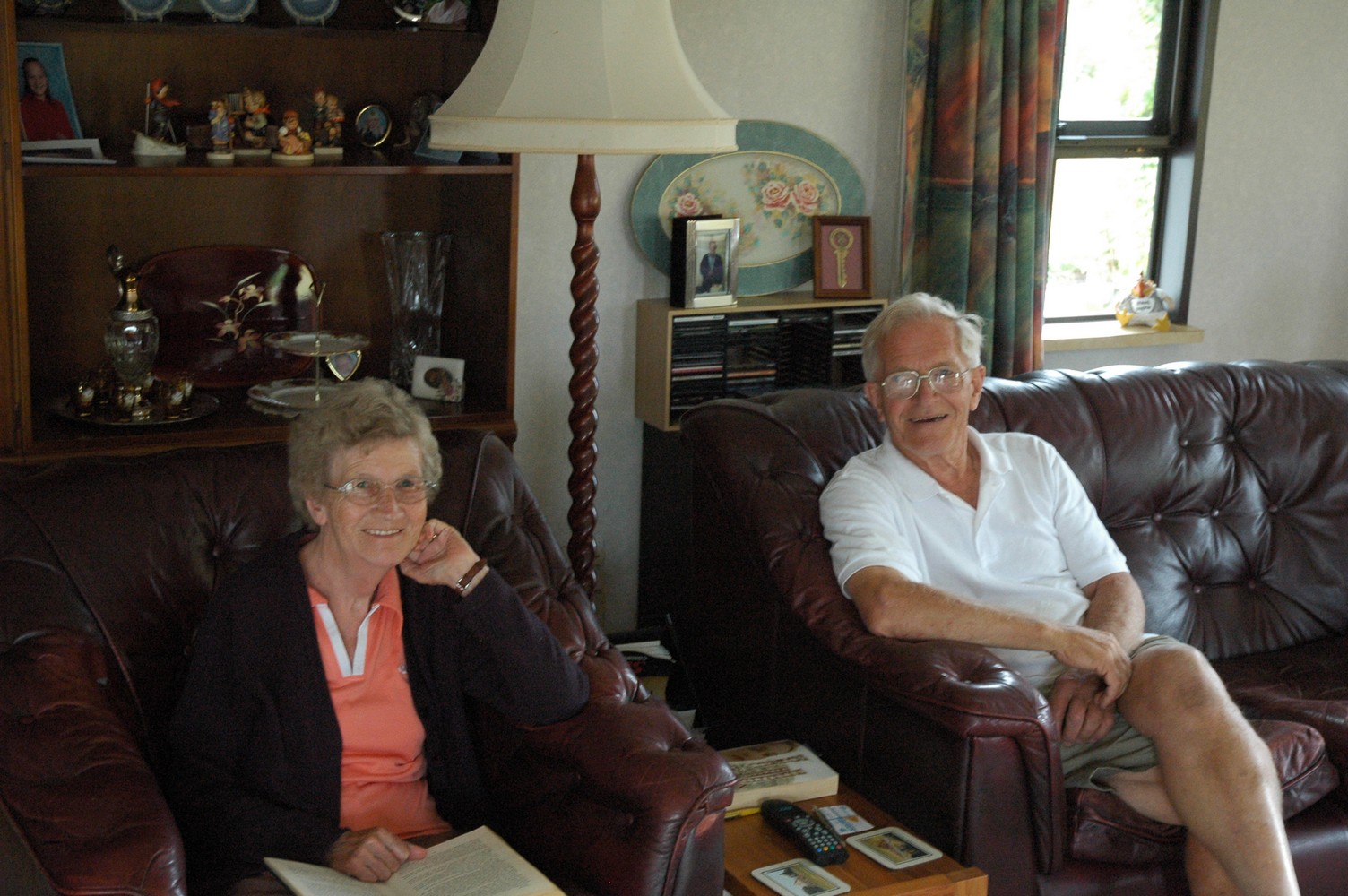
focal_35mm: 57
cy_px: 448
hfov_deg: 35.1
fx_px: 2132
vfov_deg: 23.7
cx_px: 674
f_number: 4.2
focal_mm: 38
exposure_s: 1/30
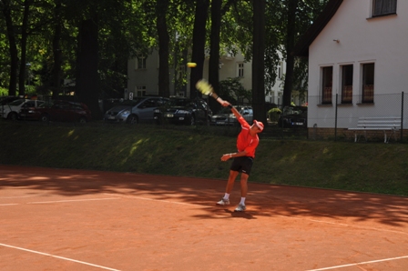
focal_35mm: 63
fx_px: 713
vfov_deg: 21.5
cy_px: 136
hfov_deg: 31.9
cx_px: 204
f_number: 14
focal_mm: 42
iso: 200
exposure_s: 1/200
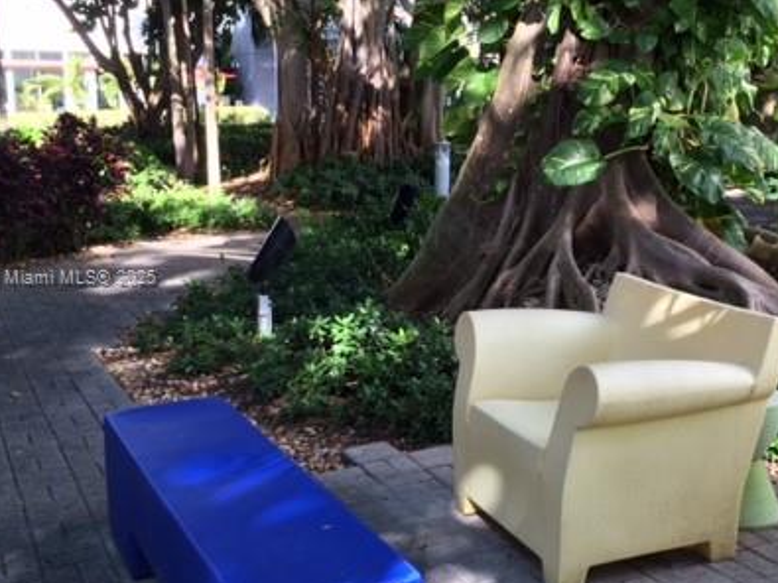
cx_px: 514
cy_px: 280
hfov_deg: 40.0
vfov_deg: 30.9
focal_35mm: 47
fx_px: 1056
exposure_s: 1/121
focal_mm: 4.15
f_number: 2.2
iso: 32
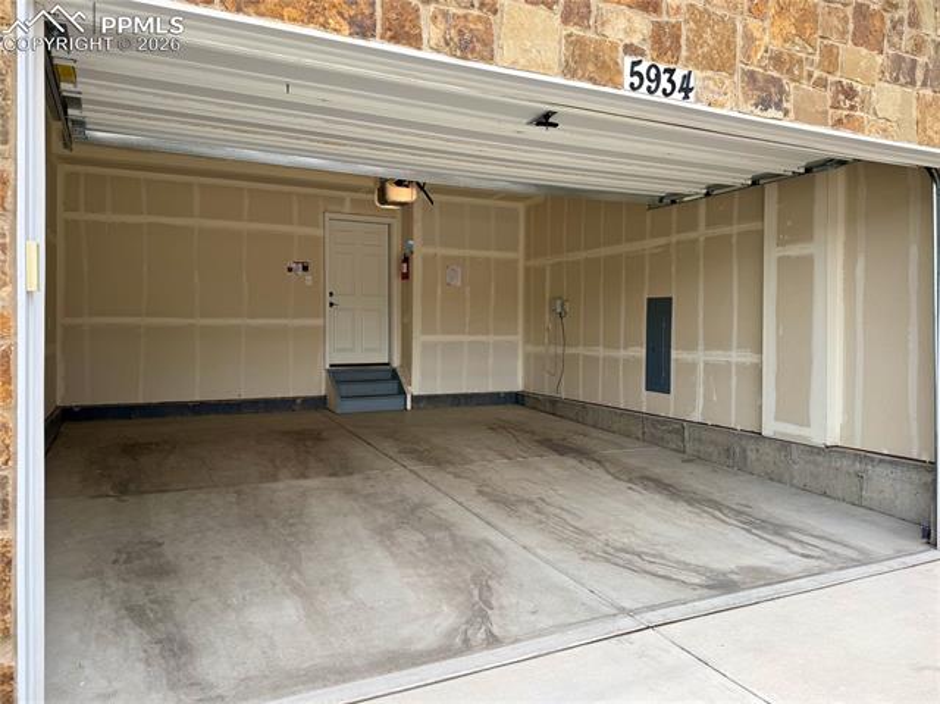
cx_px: 470
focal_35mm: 24
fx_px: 651
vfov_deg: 56.8
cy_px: 352
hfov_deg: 71.6
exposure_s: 1/909
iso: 80
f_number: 1.78
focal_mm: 6.76
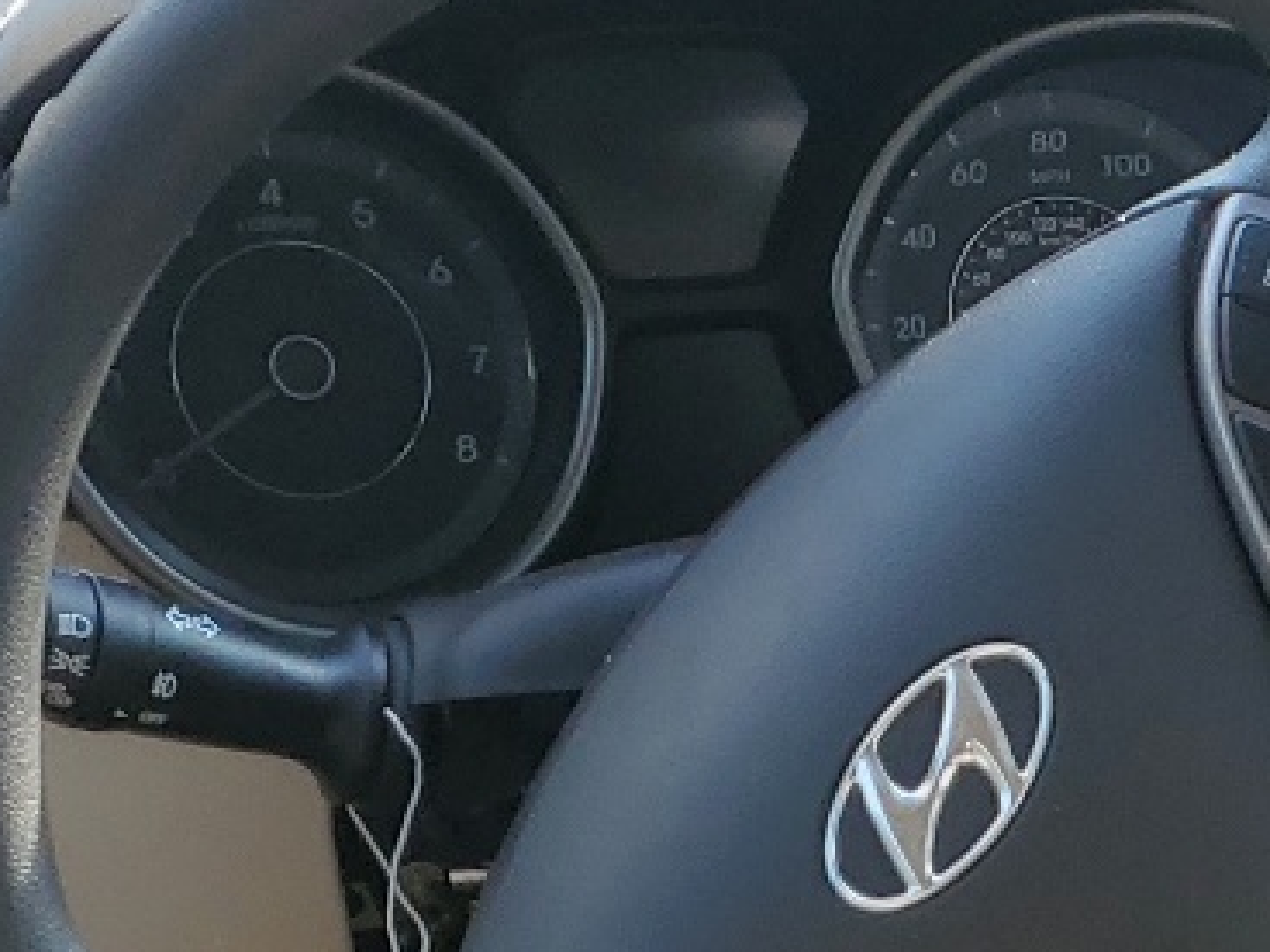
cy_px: 1697
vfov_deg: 12.1
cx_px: 1746
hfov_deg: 16.3
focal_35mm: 113
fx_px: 4146
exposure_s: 1/333
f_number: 1.5
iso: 50
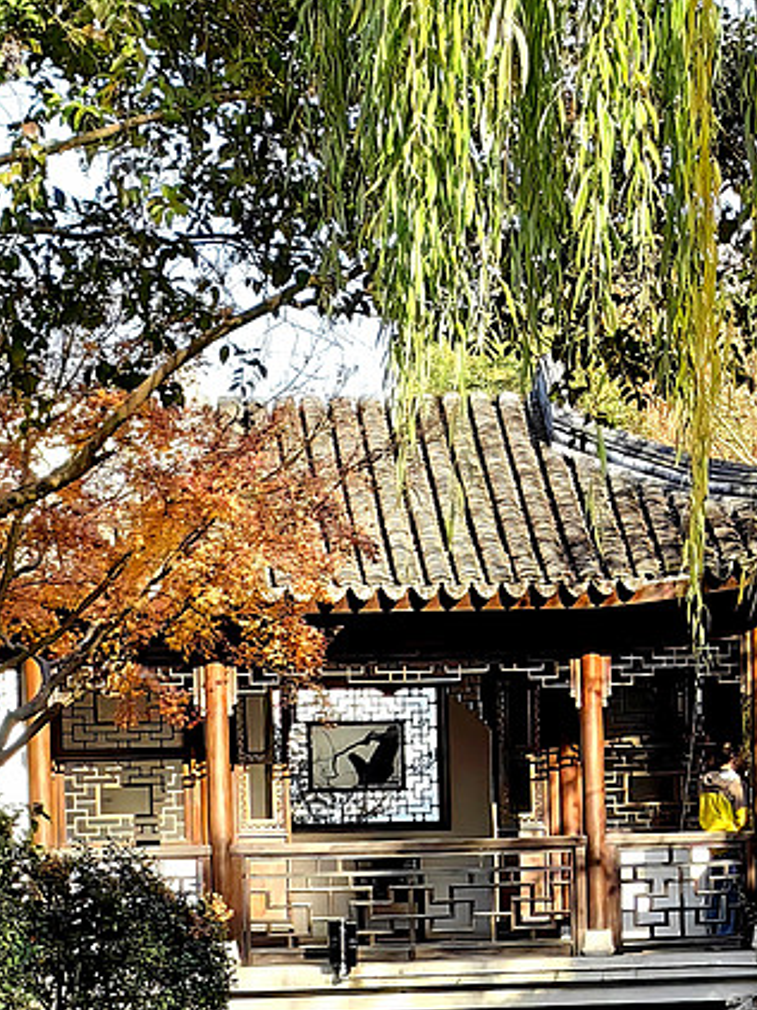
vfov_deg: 14.1
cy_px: 936
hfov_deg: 10.7
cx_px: 683
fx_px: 4026
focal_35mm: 138
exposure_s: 1/1304
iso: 80
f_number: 2
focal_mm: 5.75
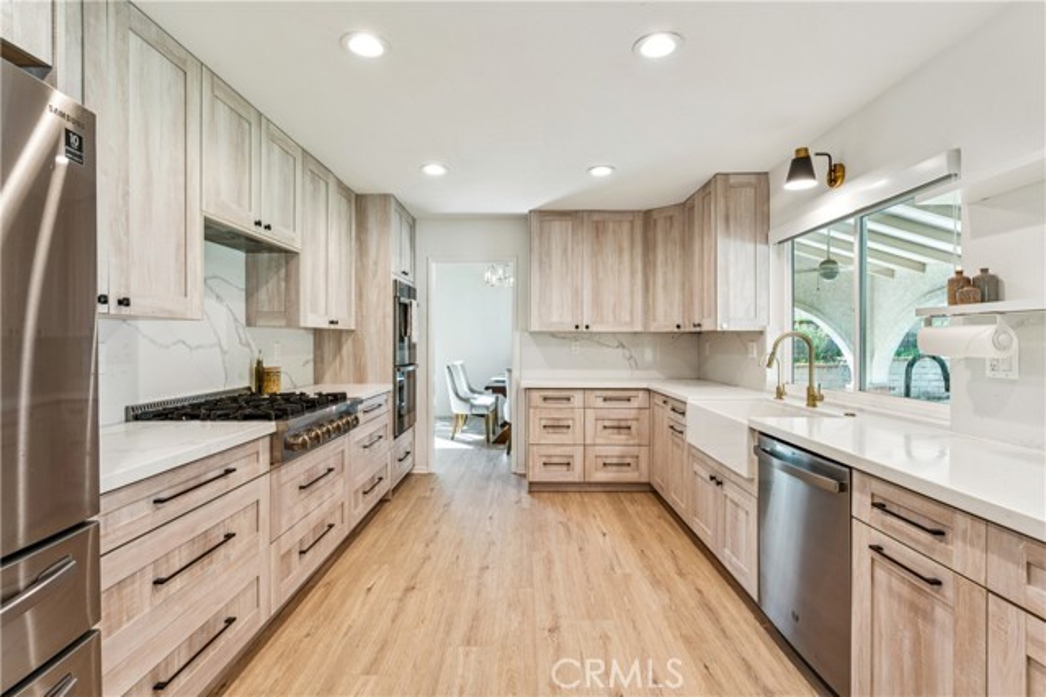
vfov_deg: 70.7
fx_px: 491
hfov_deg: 93.6
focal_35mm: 17
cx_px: 523
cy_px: 348
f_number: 13
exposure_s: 1/2.5
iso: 100
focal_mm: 16.9
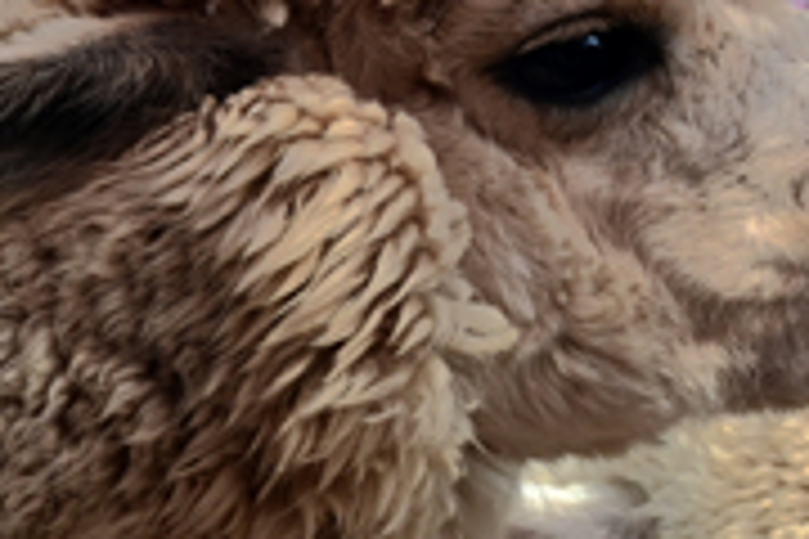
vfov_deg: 6.7
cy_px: 517
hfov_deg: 10.0
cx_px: -13
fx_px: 4569
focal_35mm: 203
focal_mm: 30.5
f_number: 8
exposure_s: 1/125
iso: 110
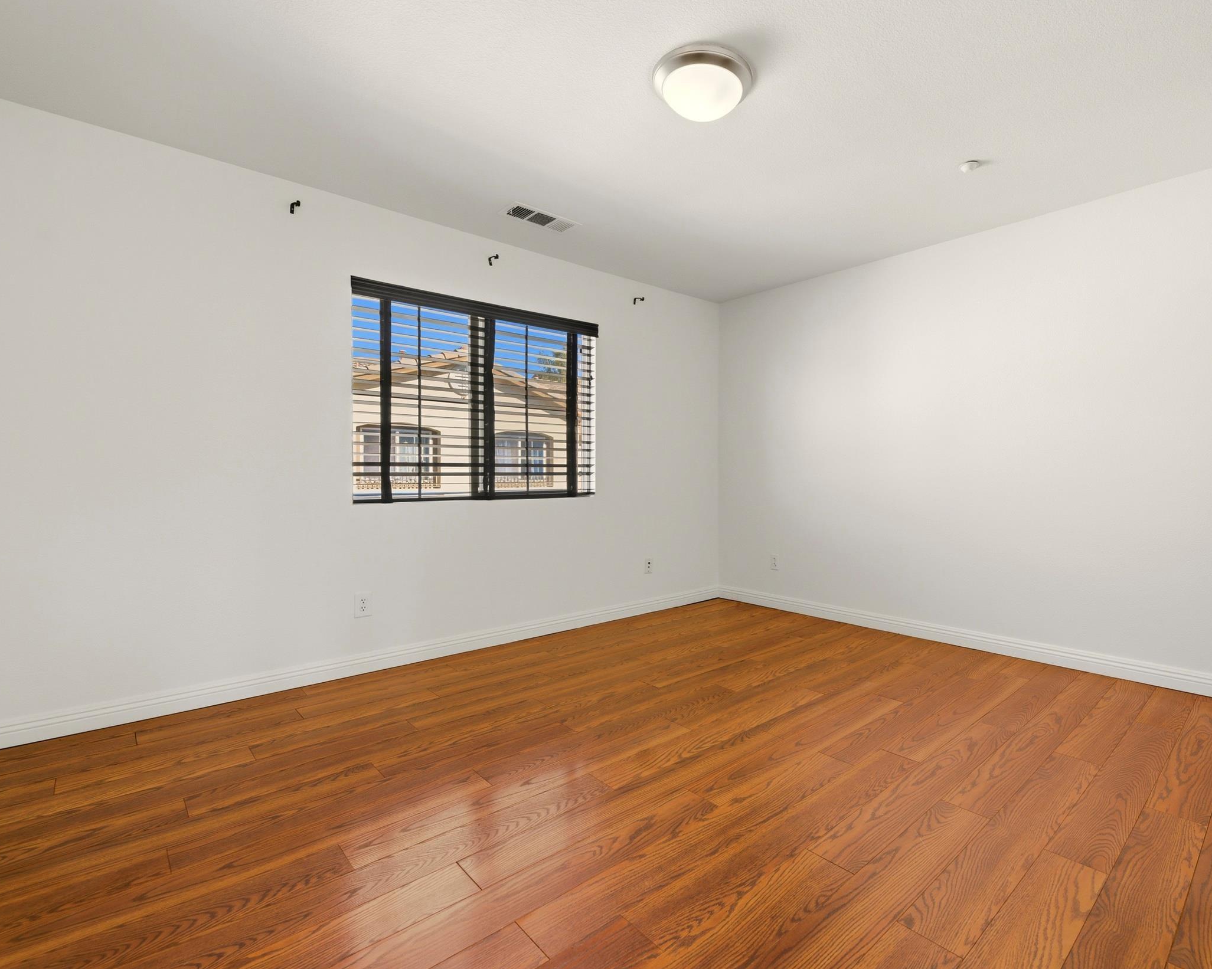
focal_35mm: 16
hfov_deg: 92.2
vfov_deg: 80.4
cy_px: 478
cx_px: 710
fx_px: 574
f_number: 6.3
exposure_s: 1/800
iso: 320
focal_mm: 14
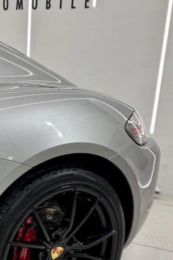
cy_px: 195
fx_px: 368
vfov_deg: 37.9
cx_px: 44
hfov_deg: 26.2
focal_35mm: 51
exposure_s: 1/100
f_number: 1.78
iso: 160
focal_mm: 6.76
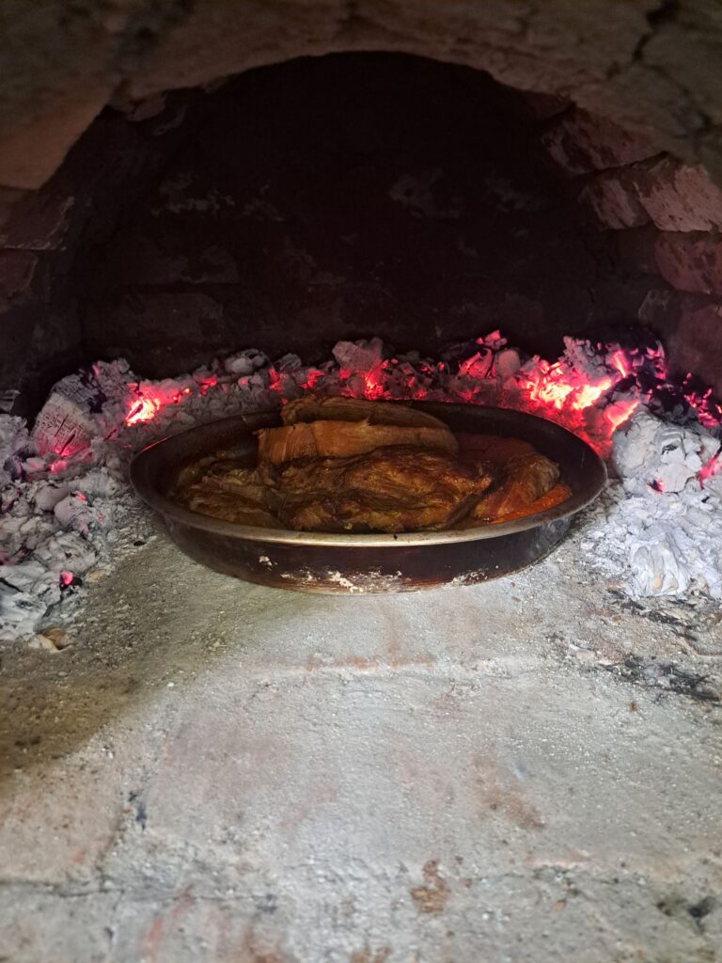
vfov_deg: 71.6
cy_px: 482
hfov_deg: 56.8
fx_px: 667
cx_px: 361
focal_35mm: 24
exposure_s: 1/25
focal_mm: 5.23
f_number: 1.8
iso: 500
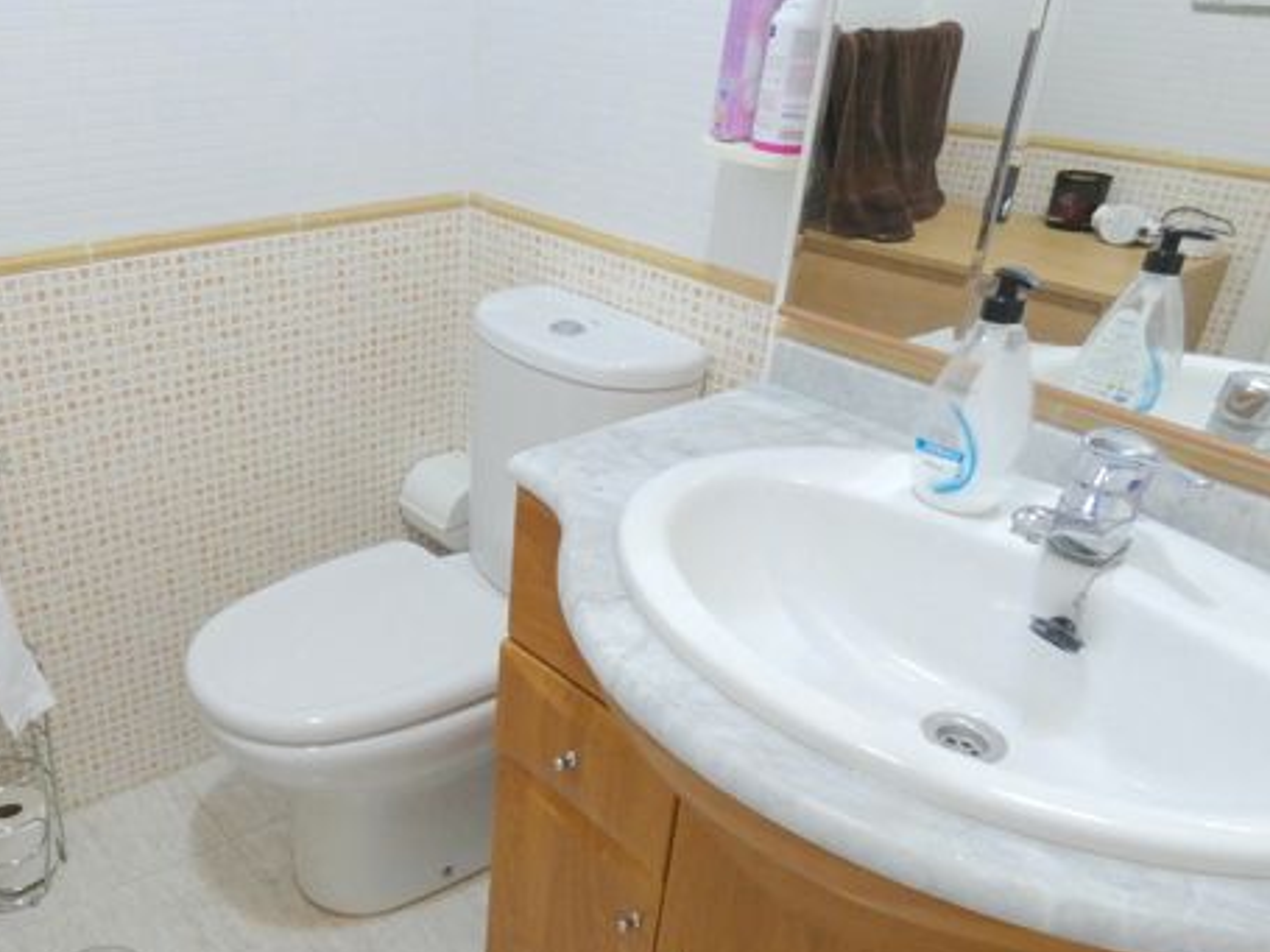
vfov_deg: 45.3
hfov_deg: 56.5
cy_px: 547
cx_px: 381
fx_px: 1137
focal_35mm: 31
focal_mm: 3.6
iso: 500
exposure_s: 1/60
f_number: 2.8
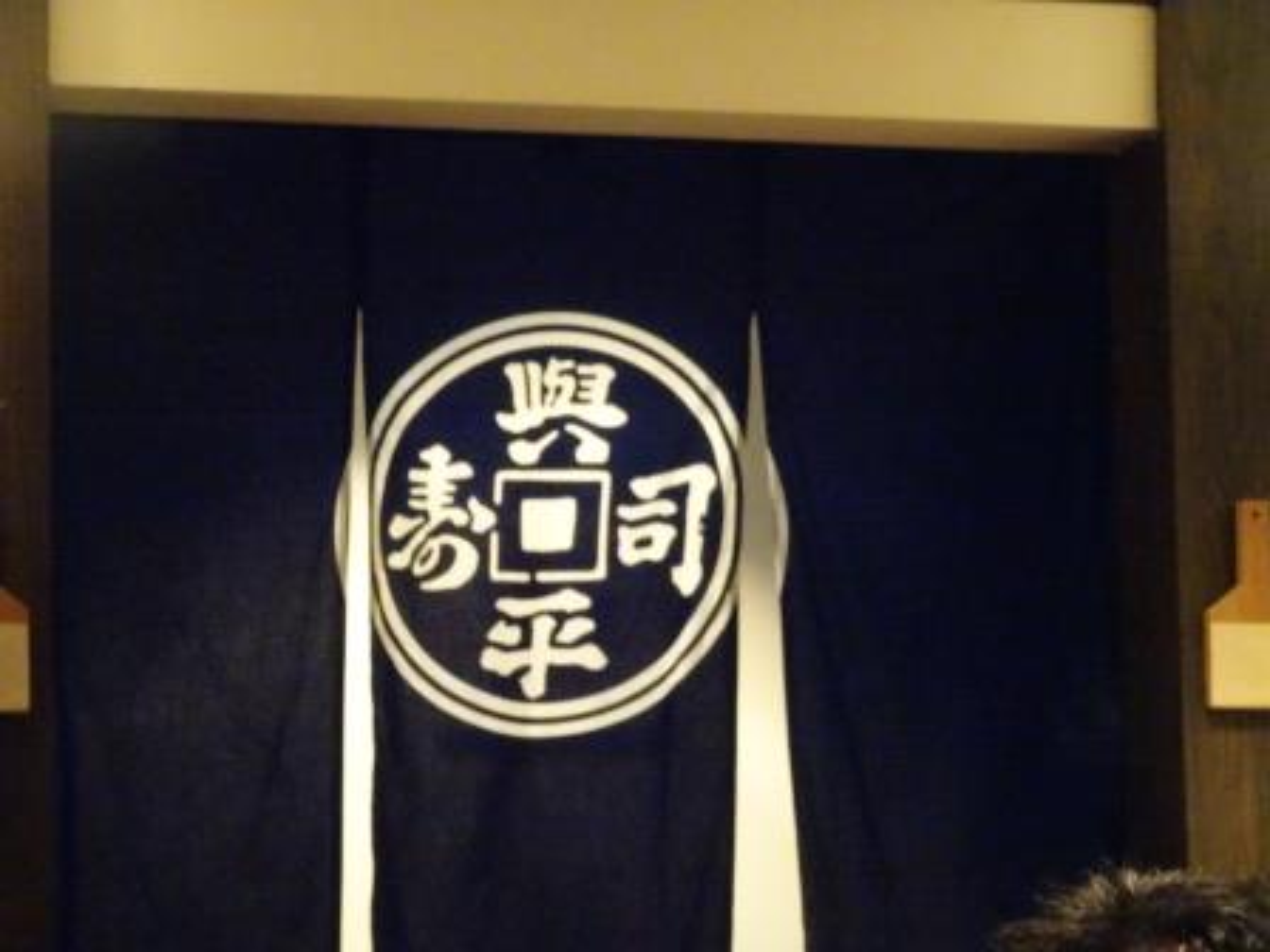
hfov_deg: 14.2
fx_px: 5100
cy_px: 476
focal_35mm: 139
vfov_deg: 10.7
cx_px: 635
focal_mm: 23.73
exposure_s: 1/40
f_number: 5.6
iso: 3200
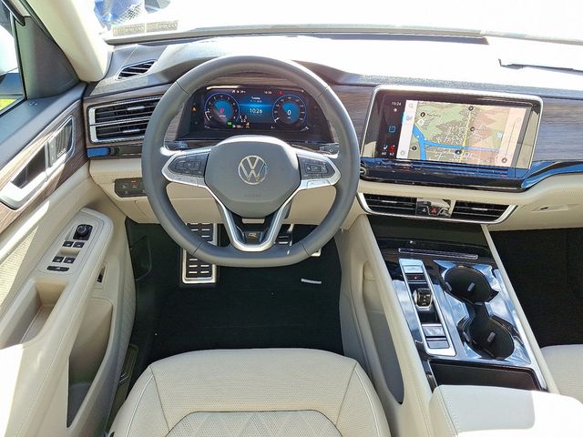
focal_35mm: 25
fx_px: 421
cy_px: 218
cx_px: 292
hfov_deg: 69.4
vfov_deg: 54.9
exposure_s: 1/100
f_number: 1.8
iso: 25
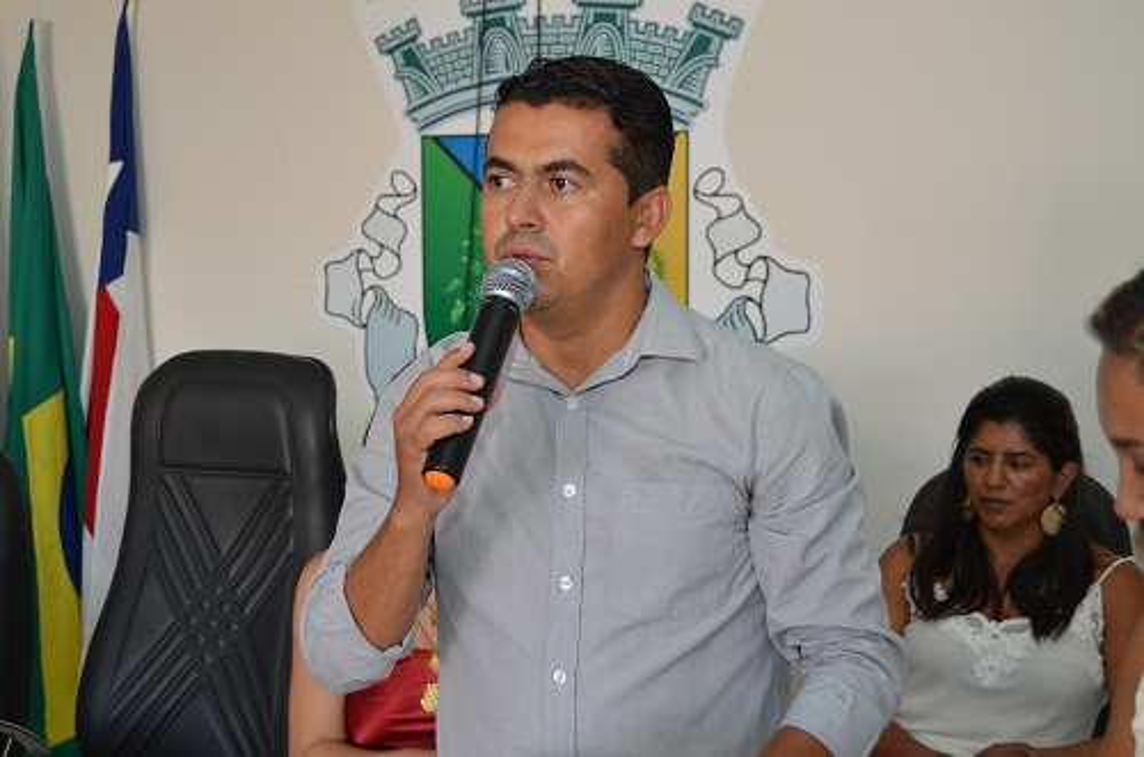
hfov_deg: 35.1
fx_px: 1807
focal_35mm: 57
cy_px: 378
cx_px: 572
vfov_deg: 23.7
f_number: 4.8
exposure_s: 1/60
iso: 640
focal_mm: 38
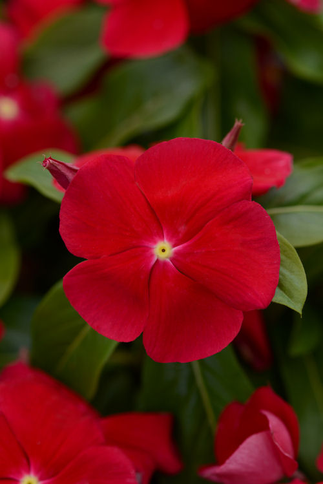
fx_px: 1412
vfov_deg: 19.4
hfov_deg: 13.1
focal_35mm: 105
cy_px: 242
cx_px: 162
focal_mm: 105
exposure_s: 1/320
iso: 200
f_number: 8
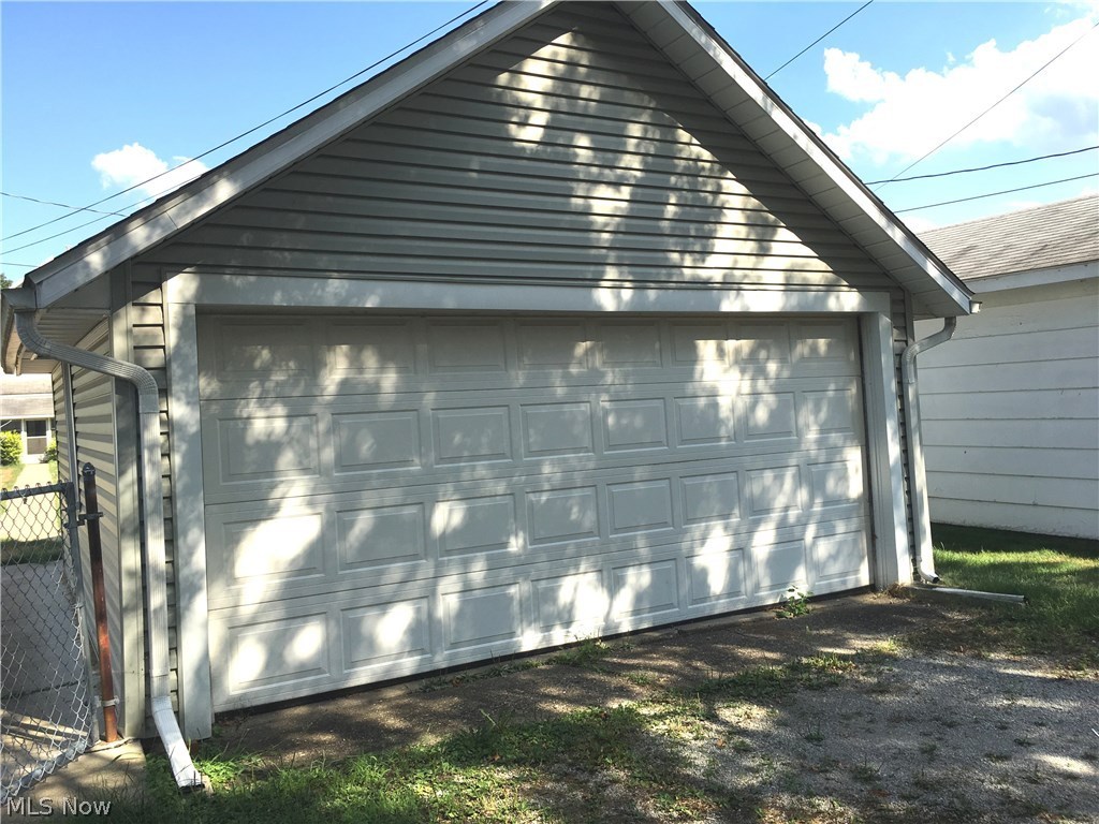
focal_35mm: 29
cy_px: 412
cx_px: 550
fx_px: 921
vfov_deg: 48.2
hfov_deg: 61.7
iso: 25
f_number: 2.2
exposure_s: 1/986
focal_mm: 4.15
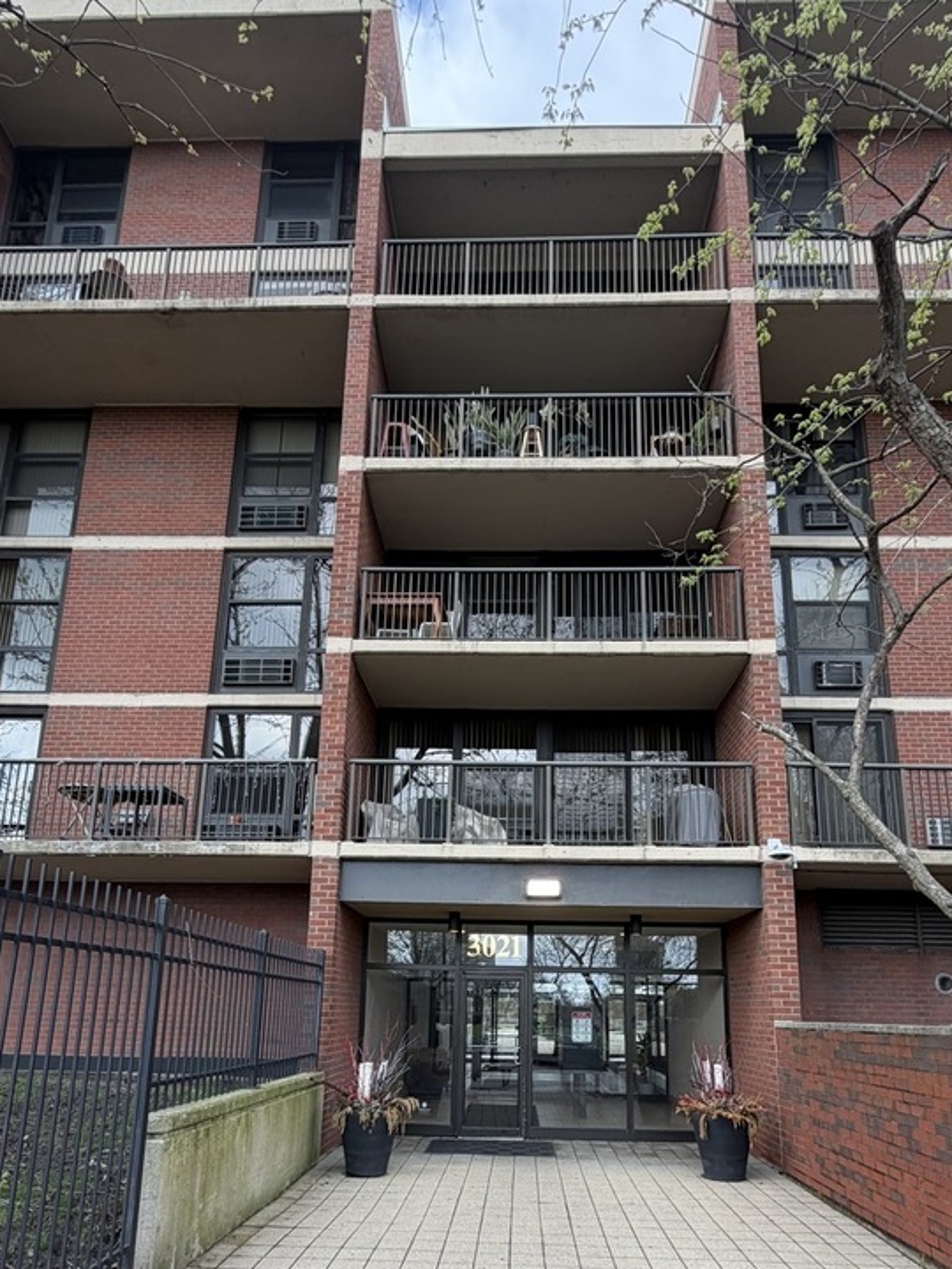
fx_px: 770
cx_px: 497
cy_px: 851
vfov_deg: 76.4
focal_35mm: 21
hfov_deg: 63.4
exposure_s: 1/252
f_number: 2.2
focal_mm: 2.22
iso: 40
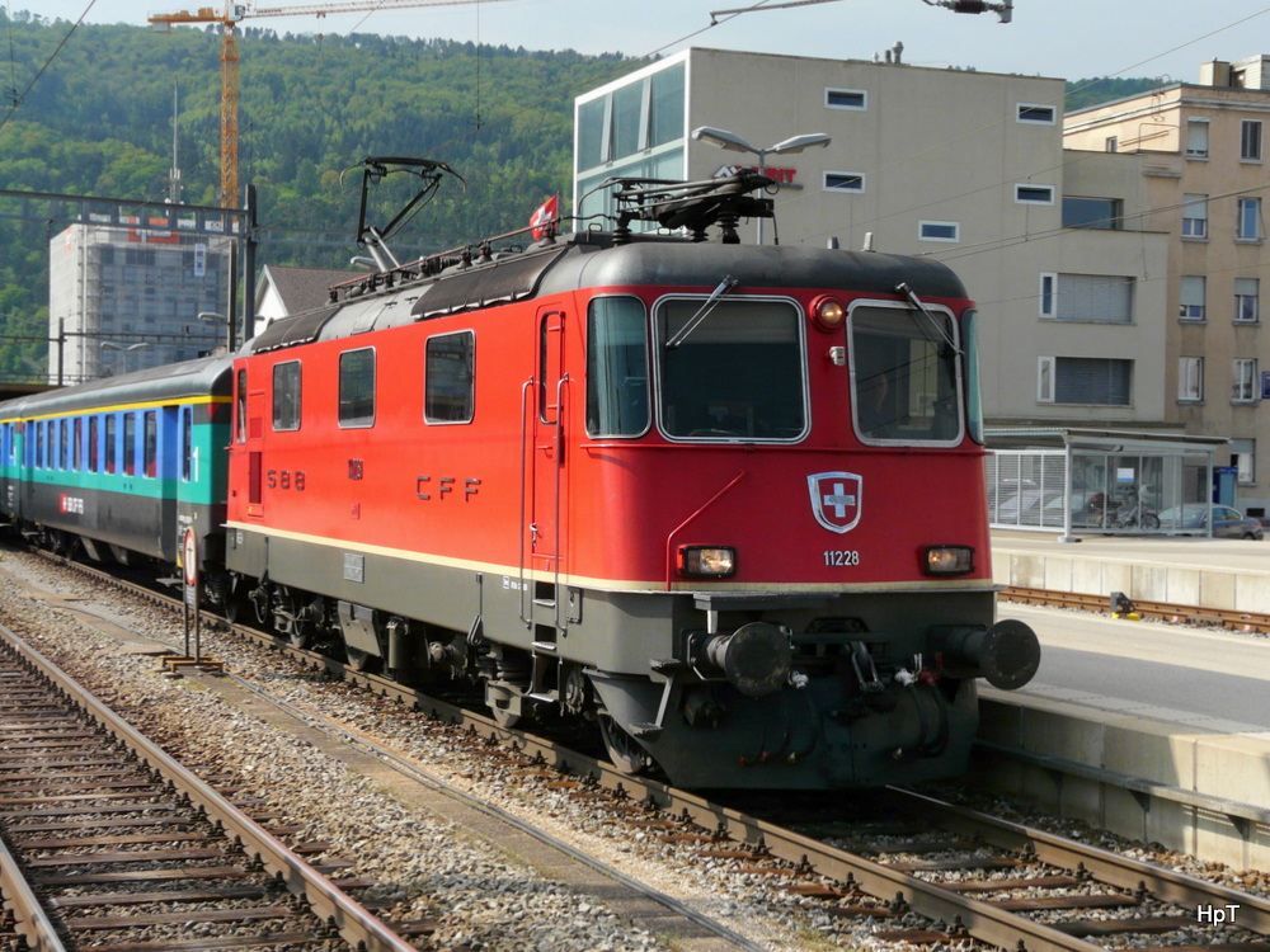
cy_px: 476
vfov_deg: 26.6
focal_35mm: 55
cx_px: 635
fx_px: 2018
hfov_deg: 34.9
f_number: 5.6
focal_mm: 9
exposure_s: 1/400
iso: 100
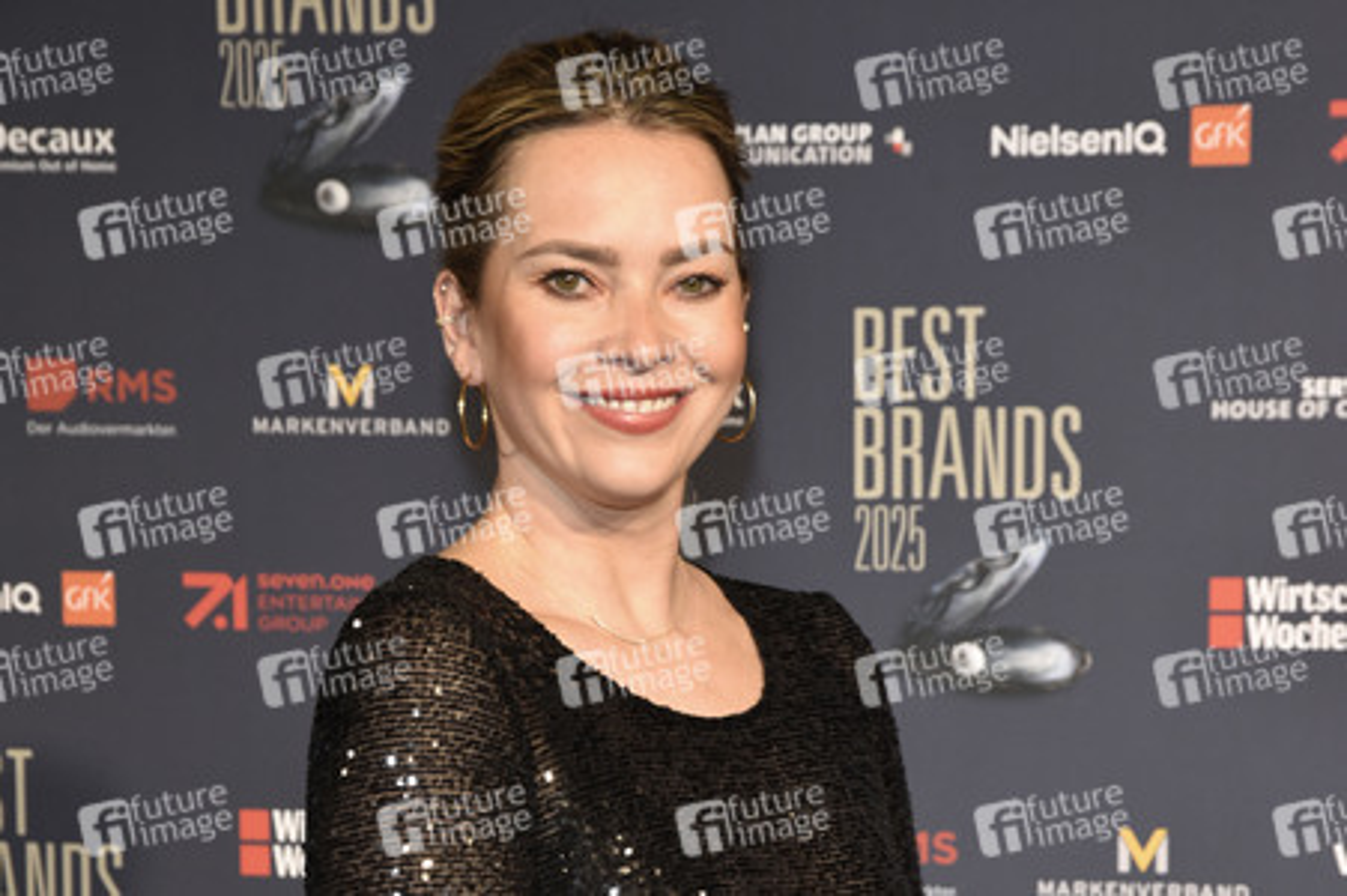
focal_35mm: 90
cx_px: 674
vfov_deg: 15.2
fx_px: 3365
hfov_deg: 22.6
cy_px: 448
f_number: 7.1
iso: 1250
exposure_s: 1/200
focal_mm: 90
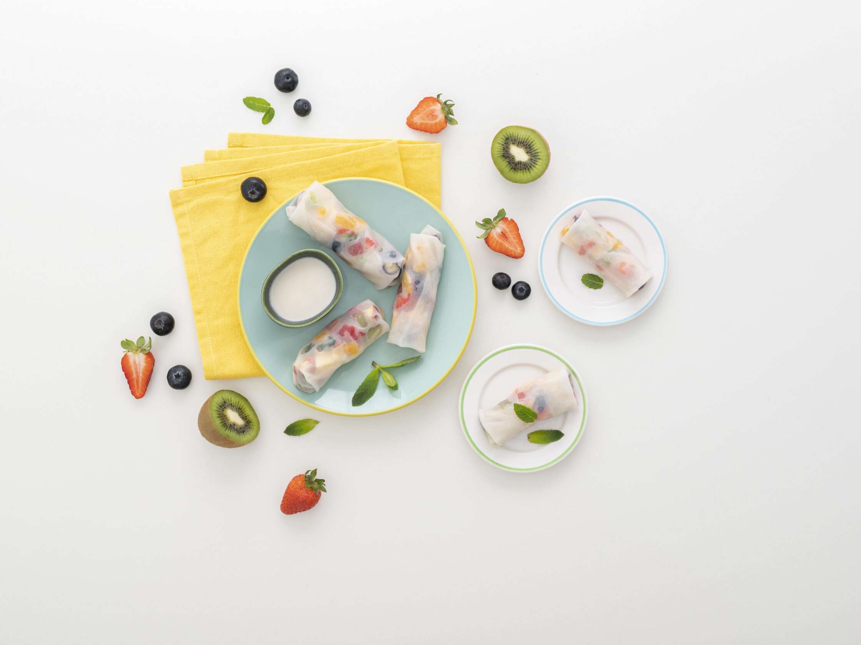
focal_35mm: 55
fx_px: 1368
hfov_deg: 34.9
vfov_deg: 26.6
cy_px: 323
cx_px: 419
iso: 320
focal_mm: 50
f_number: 5.6
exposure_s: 1/125
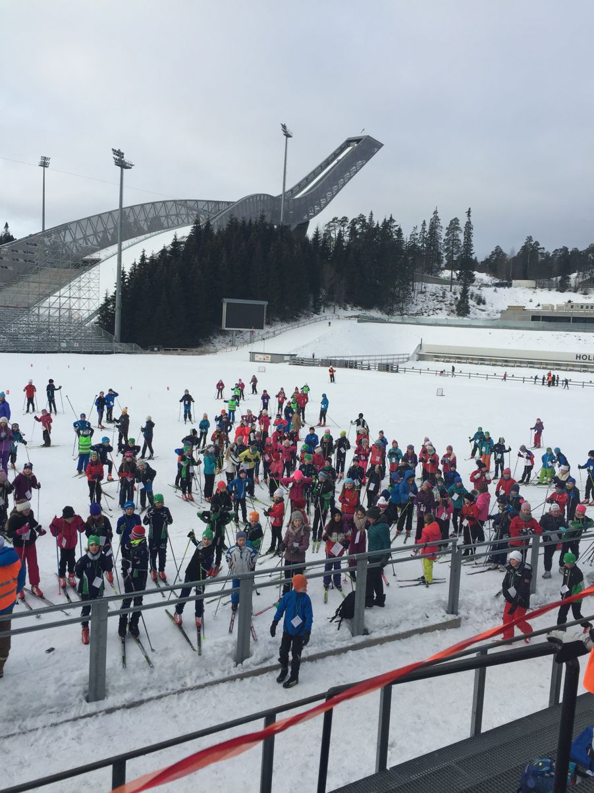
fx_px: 664
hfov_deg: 48.2
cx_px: 297
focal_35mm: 29
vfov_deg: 61.7
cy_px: 396
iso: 32
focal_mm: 4.15
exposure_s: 1/879
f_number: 2.2
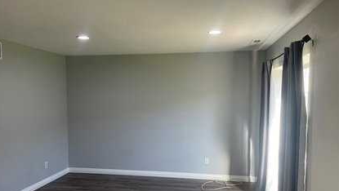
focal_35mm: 28
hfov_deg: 67.9
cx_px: 165
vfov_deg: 41.3
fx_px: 252
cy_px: 117
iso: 64
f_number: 1.6
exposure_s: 1/120
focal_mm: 5.1
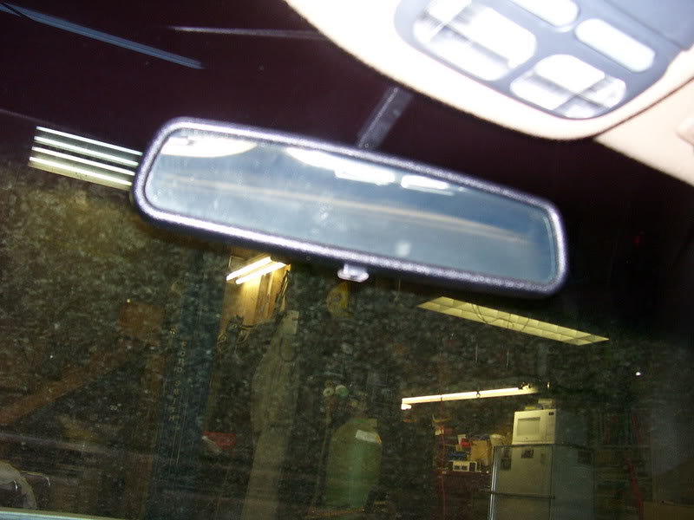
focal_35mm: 34
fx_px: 682
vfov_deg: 41.8
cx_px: 347
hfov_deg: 54.0
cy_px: 260
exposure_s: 1/60
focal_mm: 5.6
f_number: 2.7
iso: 125
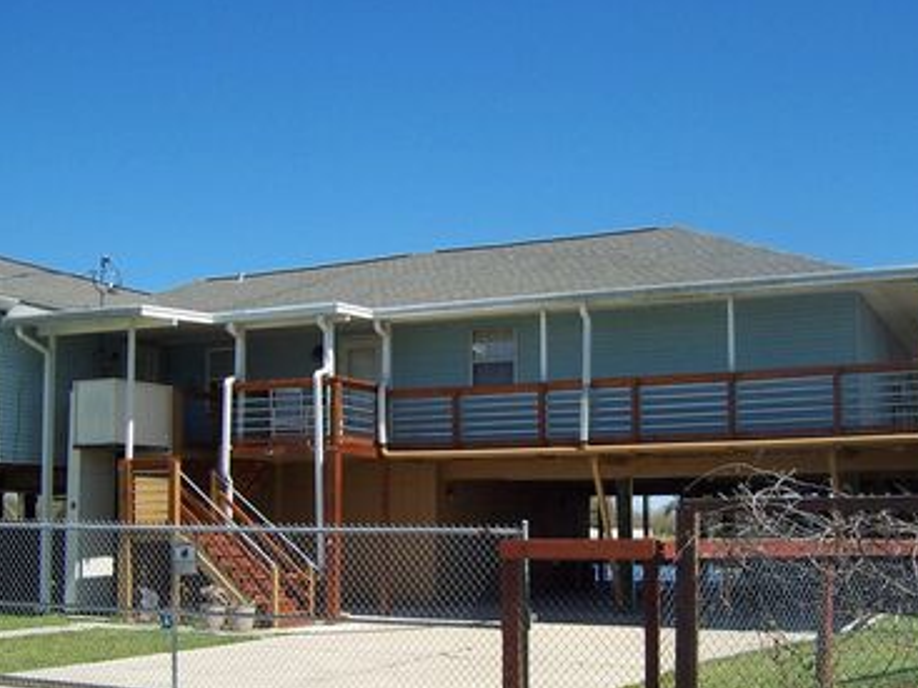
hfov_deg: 42.1
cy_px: 442
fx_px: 1193
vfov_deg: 32.0
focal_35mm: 45
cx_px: 458
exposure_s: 1/1000
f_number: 3.4
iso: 80
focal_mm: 5.5
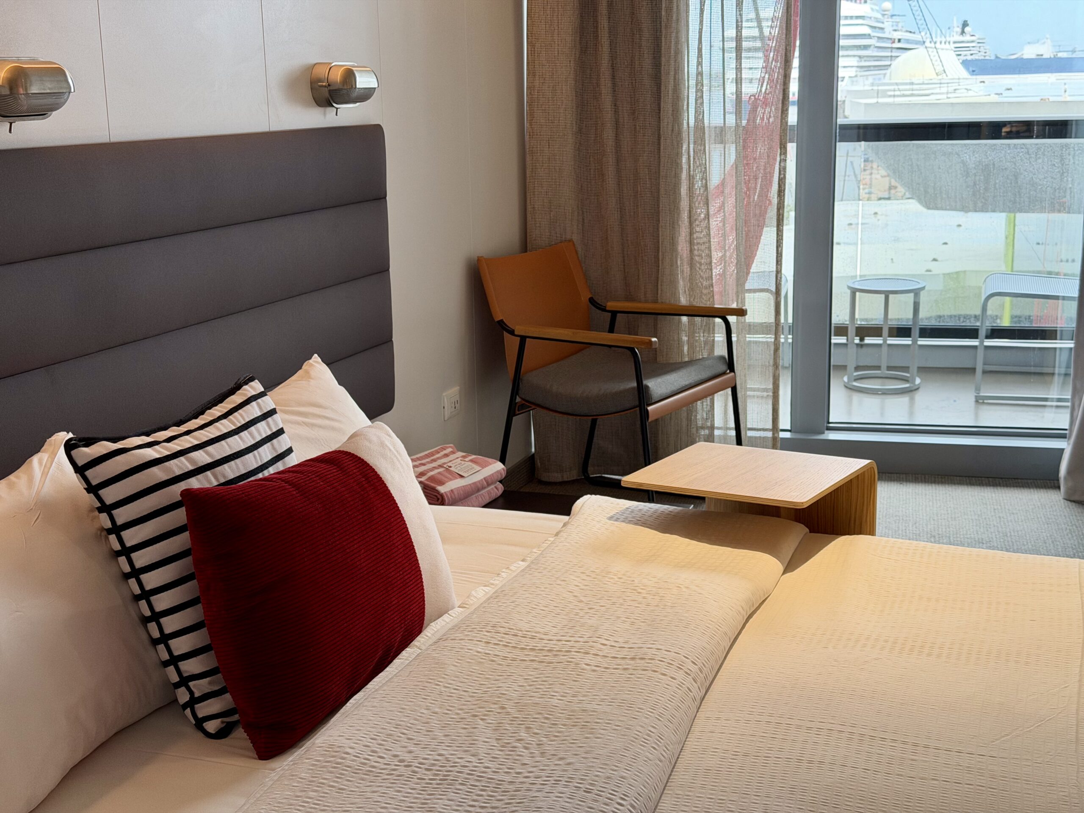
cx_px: 542
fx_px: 1503
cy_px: 406
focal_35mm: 48
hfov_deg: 39.7
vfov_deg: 30.3
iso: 160
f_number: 1.78
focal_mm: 6.76
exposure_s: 1/128
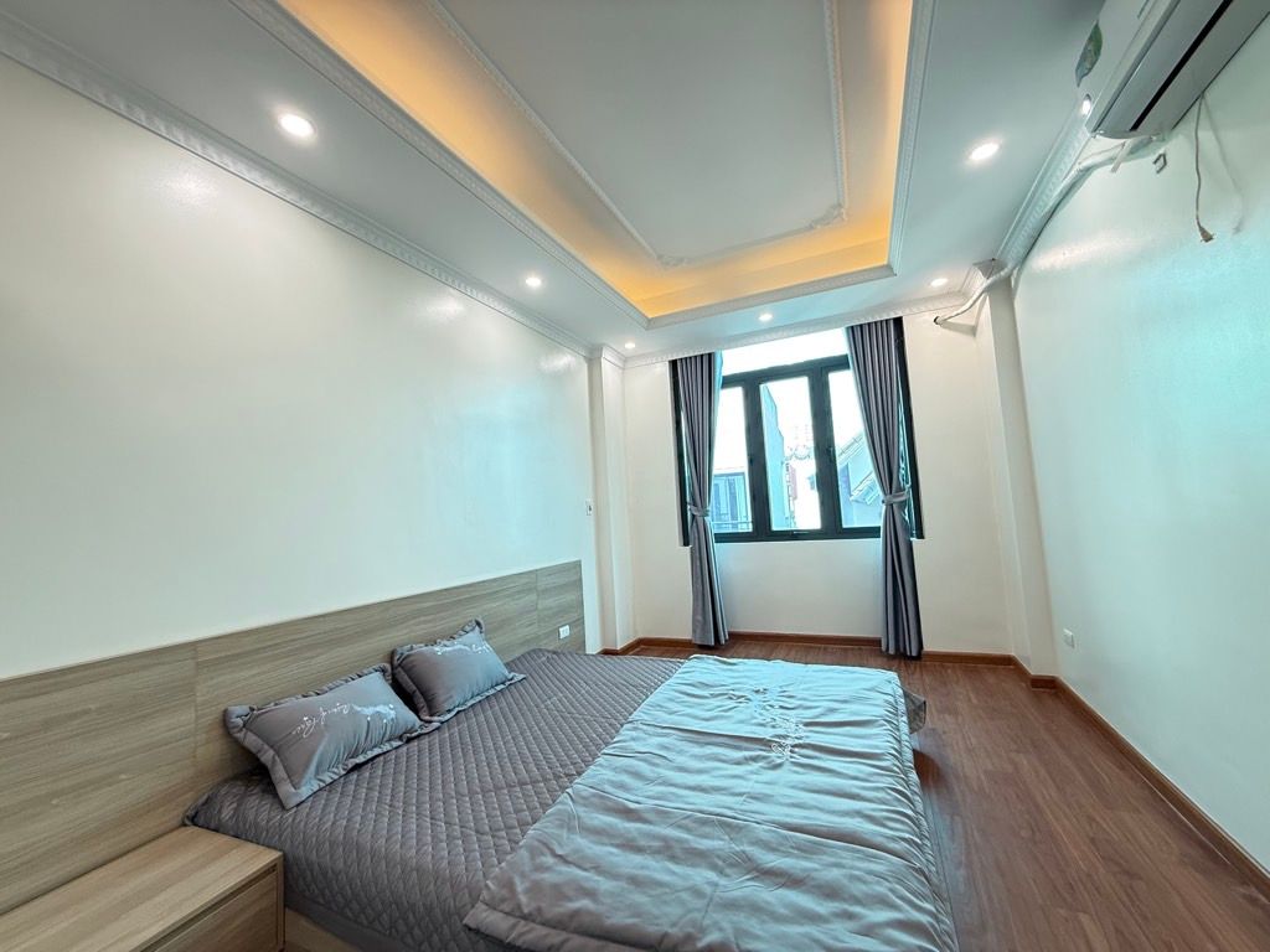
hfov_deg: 102.1
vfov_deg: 85.7
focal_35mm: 14
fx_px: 514
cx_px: 635
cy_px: 476
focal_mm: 2.22
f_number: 2.2
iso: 200
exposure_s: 1/50
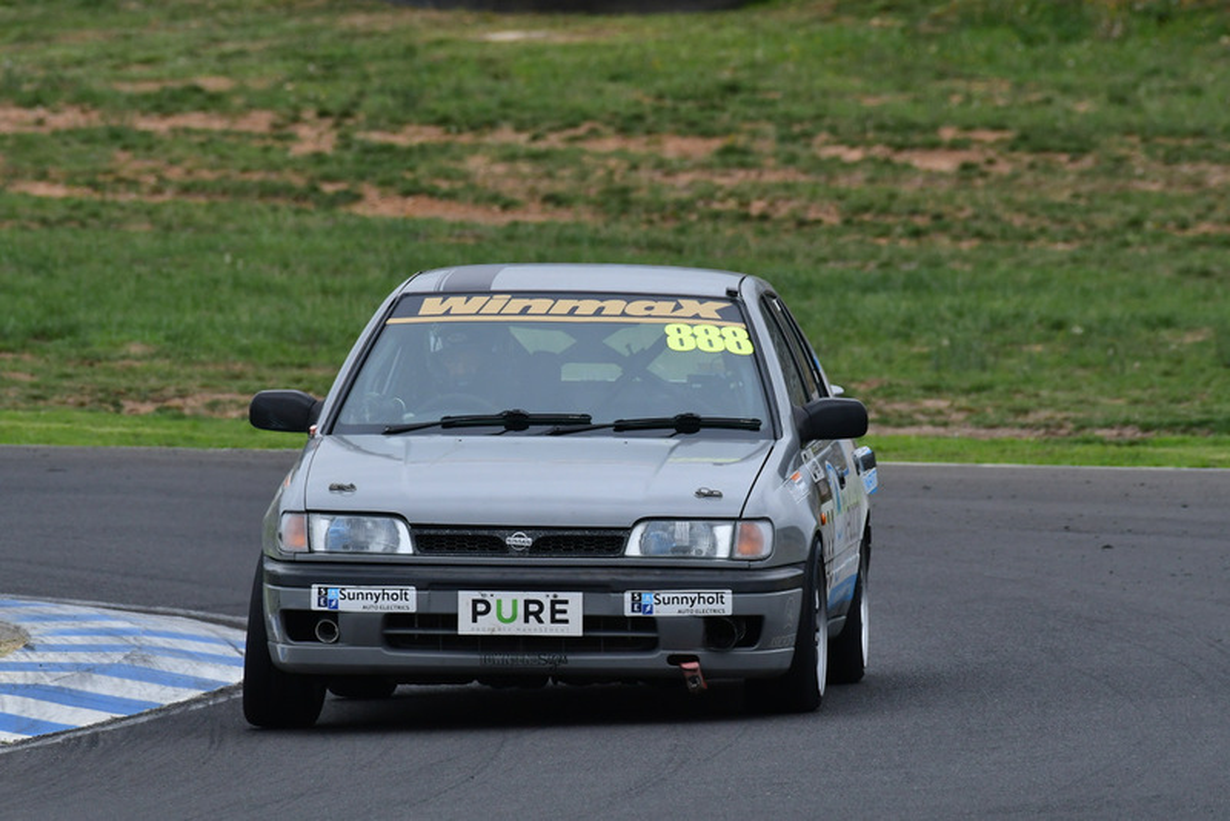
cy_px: 410
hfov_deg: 2.7
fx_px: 25633
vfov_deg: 1.8
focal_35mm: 750
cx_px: 615
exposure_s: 1/640
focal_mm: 500
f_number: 11
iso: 800
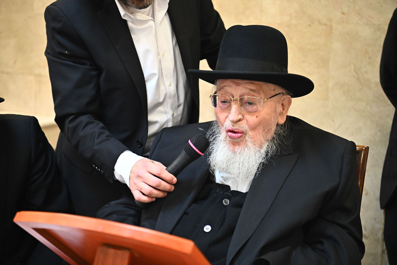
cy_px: 132
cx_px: 198
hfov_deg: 34.5
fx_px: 639
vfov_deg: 23.4
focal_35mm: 58
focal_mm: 58
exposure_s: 1/160
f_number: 3.2
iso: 2500
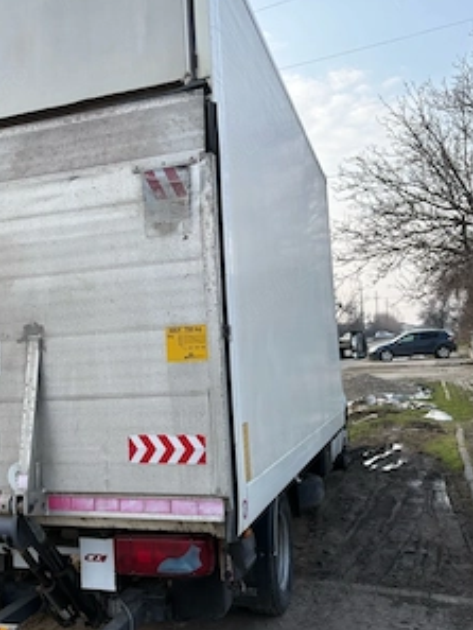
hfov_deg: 40.3
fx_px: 637
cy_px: 308
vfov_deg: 52.6
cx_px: 168
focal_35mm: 35
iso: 50
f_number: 1.6
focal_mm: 5.96
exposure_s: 1/873
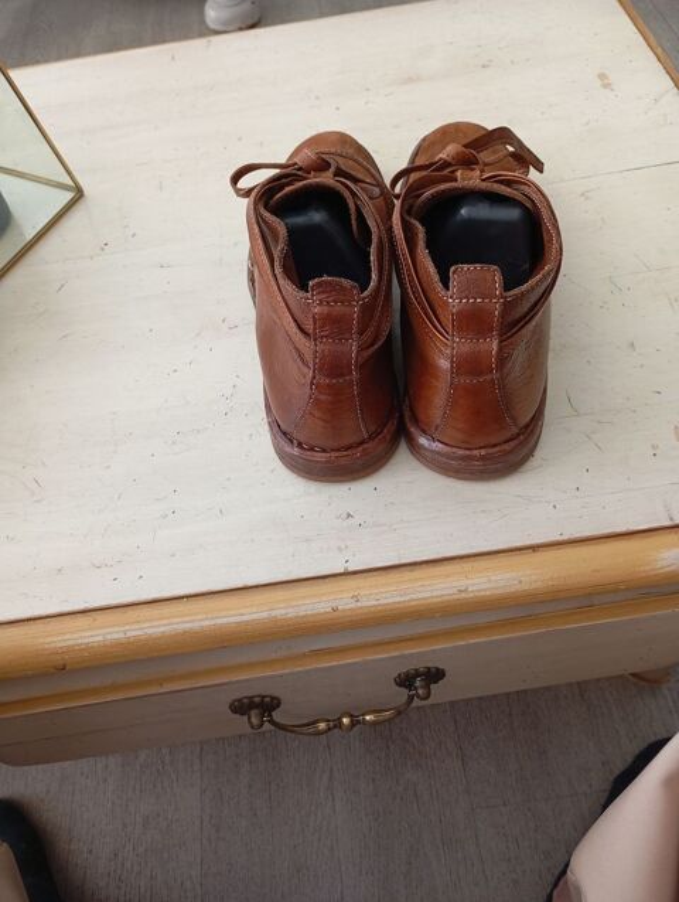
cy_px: 451
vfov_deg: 63.4
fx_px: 730
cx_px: 340
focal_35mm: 28
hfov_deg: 49.9
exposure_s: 1/33.3
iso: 379
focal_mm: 4.27
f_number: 1.8
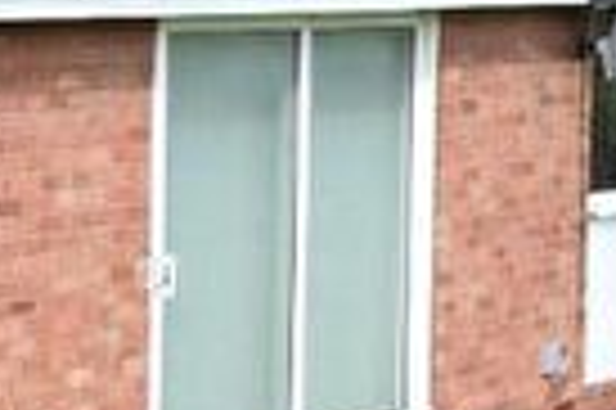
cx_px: -764
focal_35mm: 169
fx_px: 2888
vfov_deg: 8.1
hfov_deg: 10.7
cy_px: 151
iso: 800
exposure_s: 1/200
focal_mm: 22
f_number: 13
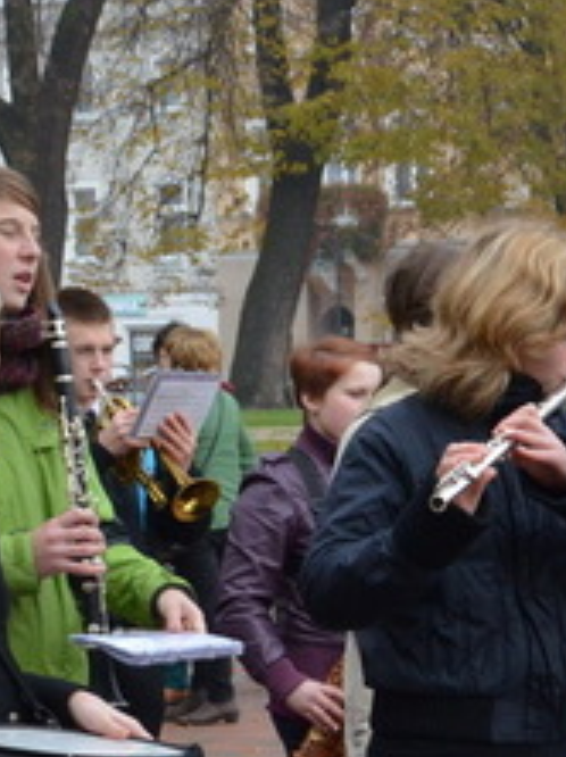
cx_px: 184
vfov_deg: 11.2
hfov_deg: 8.5
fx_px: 3823
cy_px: 767
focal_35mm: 175
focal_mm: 38
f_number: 11
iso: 1600
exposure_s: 1/500
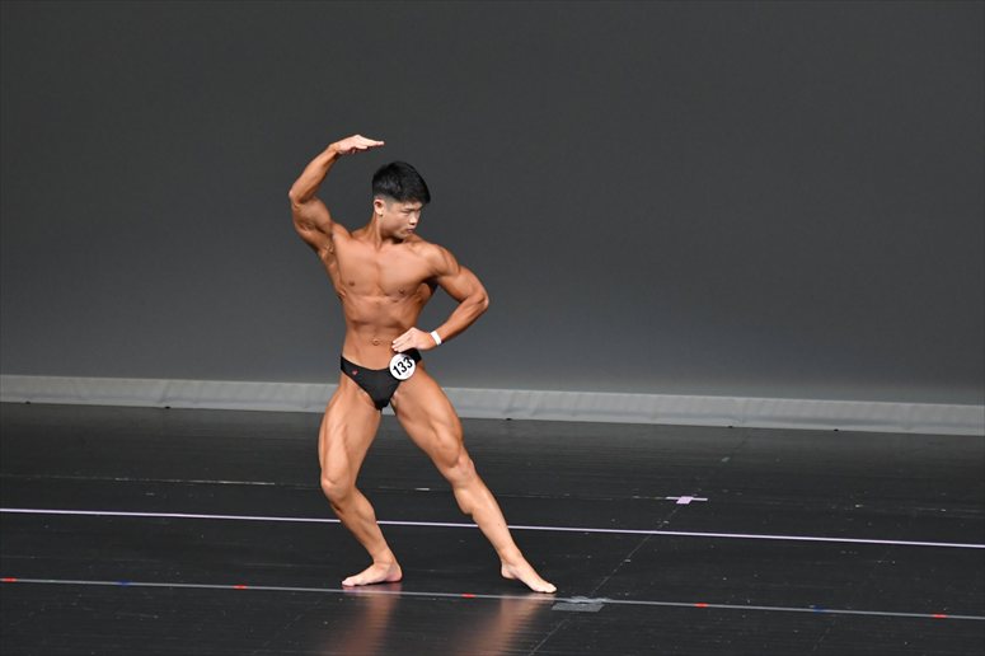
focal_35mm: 285
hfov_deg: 7.2
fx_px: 7794
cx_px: 492
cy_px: 328
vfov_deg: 4.8
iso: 4000
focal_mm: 190
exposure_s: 1/400
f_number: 5.6
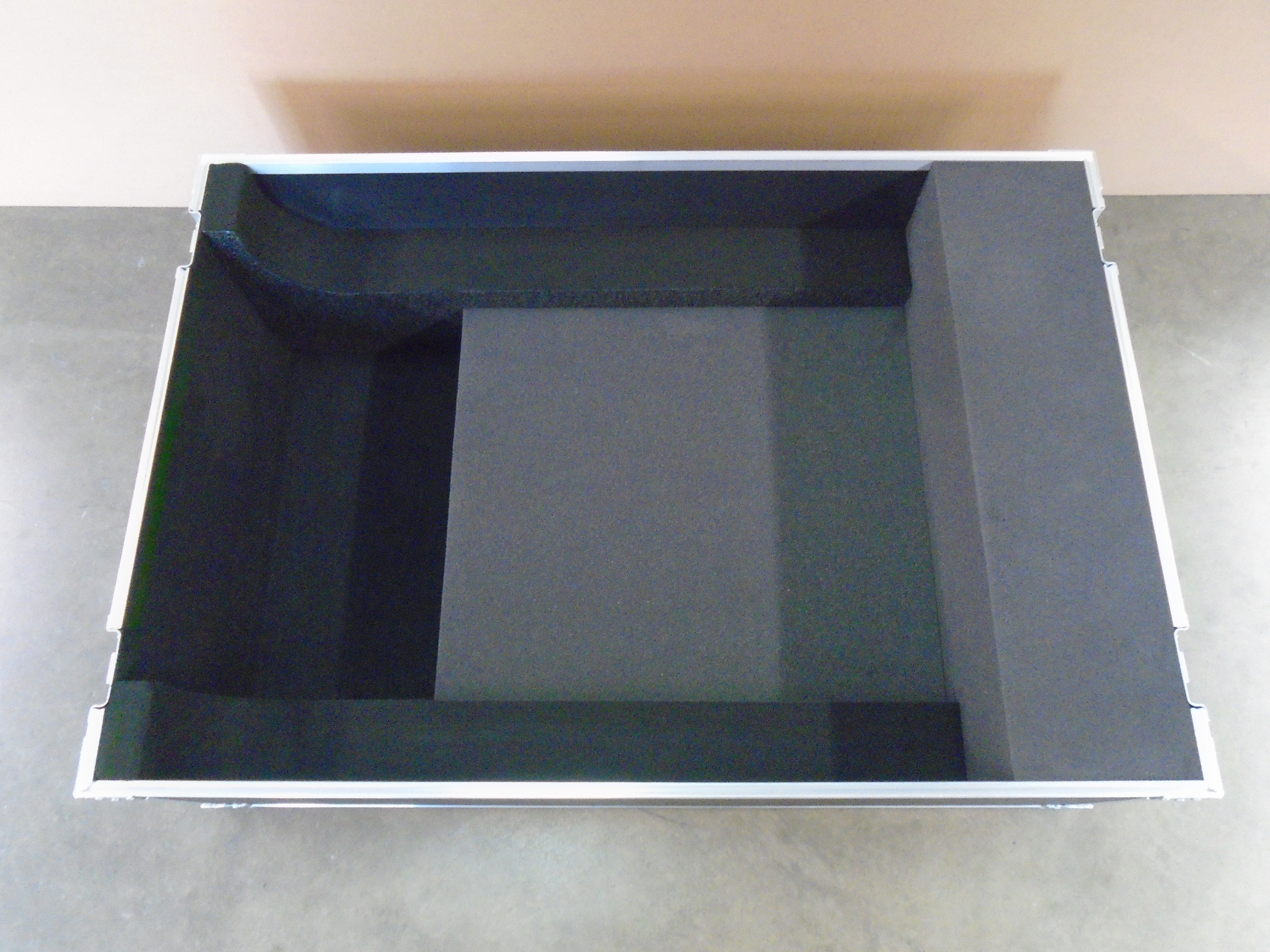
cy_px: 476
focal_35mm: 26
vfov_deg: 53.1
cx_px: 635
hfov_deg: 67.3
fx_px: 954
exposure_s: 1/8
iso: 800
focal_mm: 4.6
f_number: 3.2
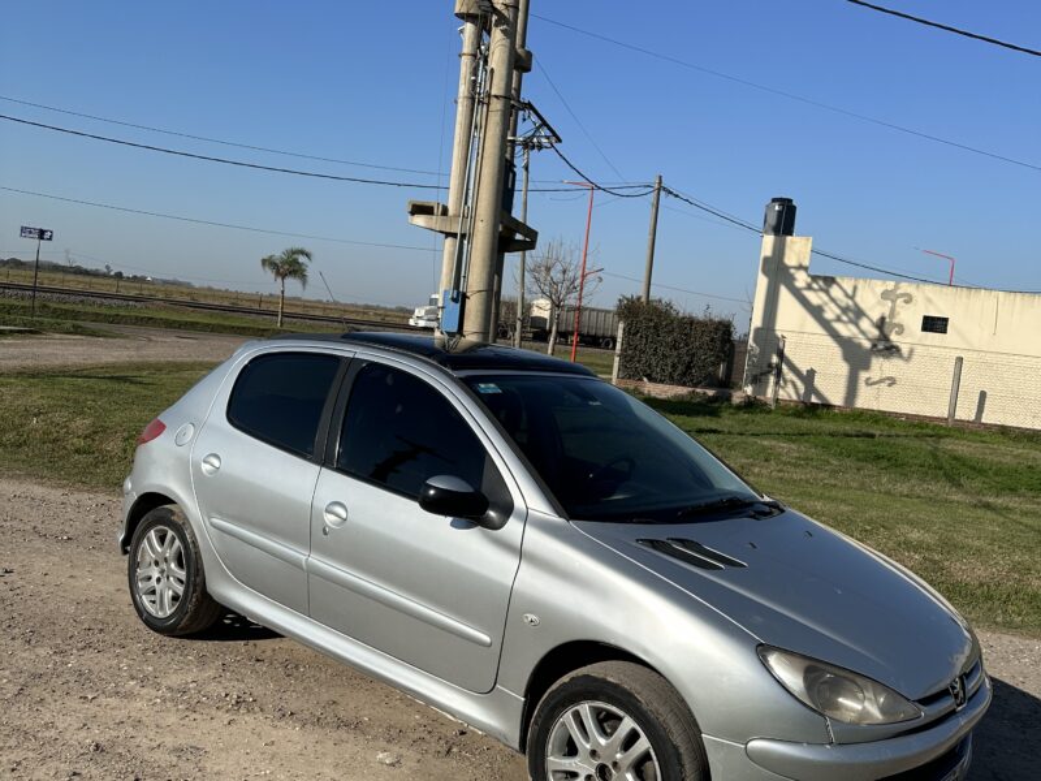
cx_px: 520
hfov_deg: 71.6
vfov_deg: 56.8
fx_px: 722
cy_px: 390
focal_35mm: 24
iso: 80
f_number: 1.78
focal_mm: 6.86
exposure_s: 1/5848
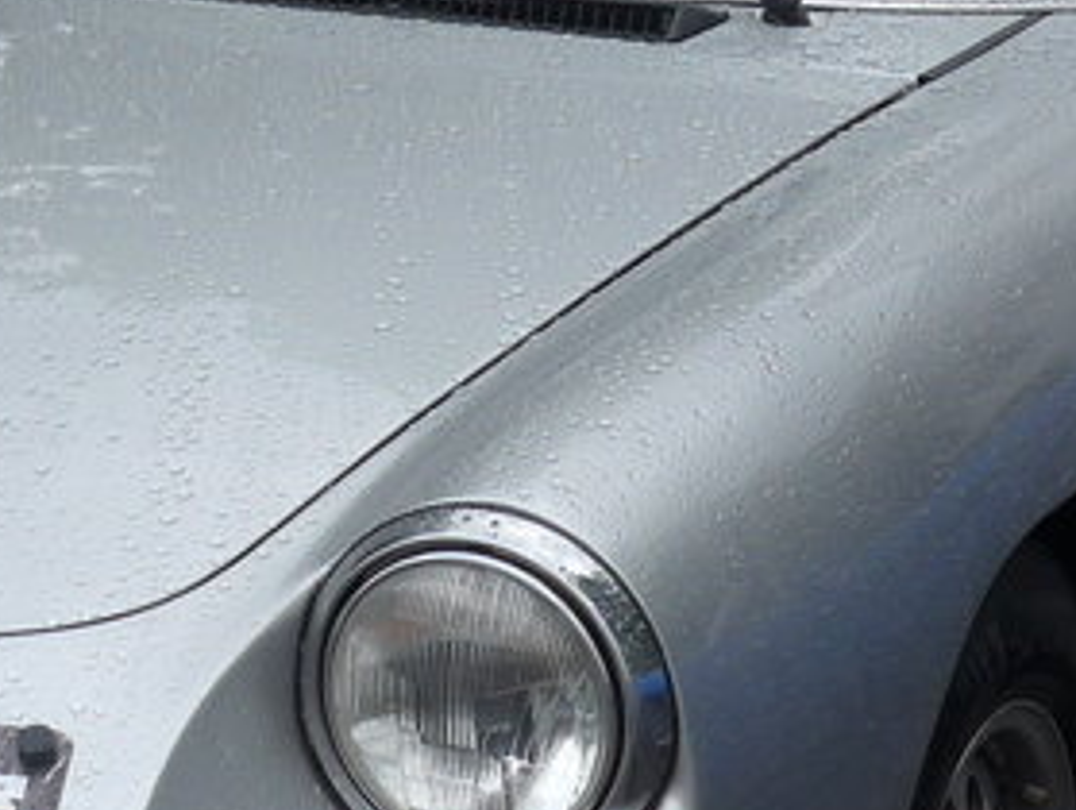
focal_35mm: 146
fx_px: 4544
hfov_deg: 13.3
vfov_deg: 10.2
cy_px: 258
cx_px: -27
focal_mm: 7
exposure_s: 1/400
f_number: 2.8
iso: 80
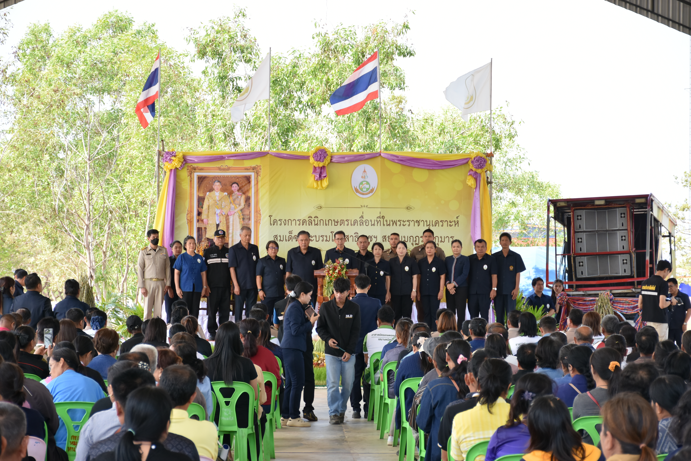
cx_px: 346
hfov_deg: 20.6
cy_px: 230
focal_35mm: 99
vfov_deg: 13.8
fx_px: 1900
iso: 220
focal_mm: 66
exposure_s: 1/250
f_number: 5
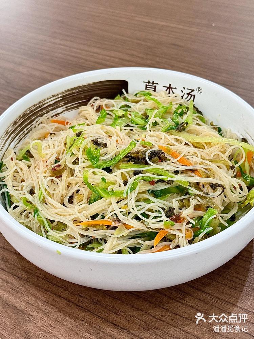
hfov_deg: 30.3
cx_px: 127
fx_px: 470
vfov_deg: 39.7
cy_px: 170
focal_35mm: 48
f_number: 1.78
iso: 200
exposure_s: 1/50
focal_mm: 6.76
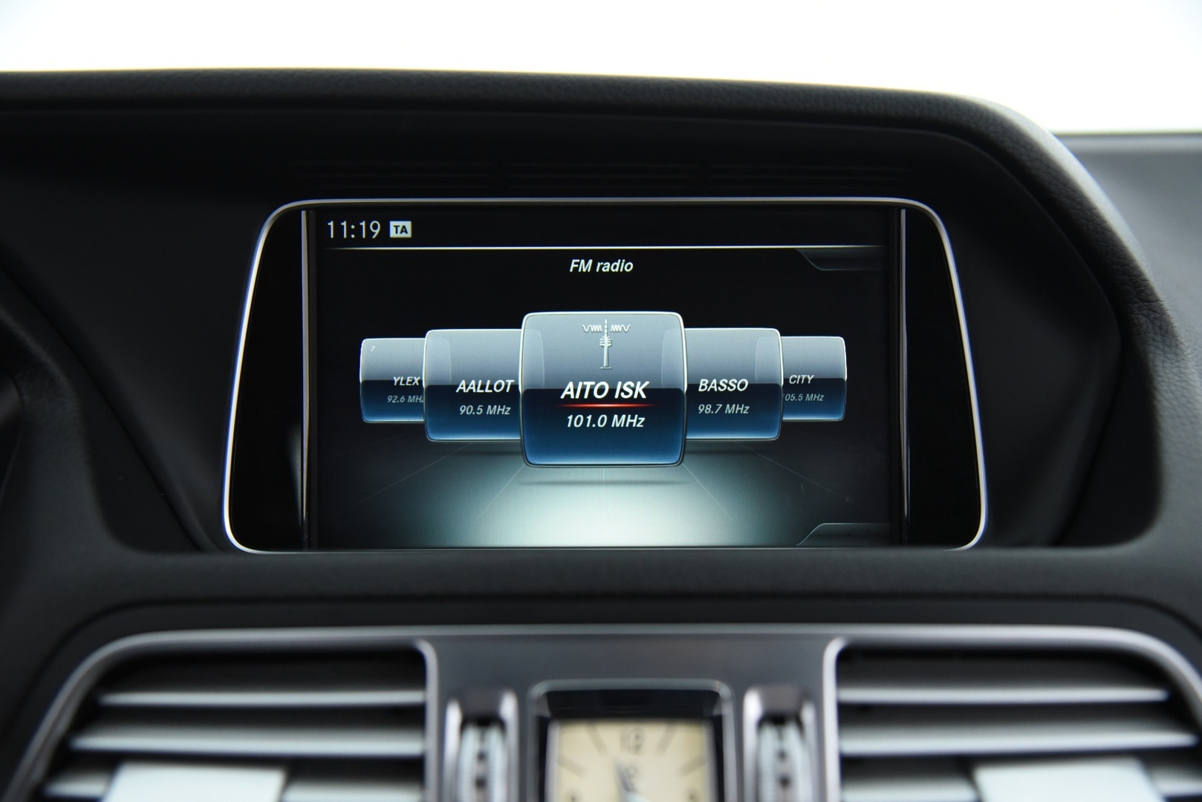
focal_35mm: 48
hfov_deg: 41.1
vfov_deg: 28.1
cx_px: 601
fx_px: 1603
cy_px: 401
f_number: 4
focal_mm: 48
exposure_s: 1/50
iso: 4000
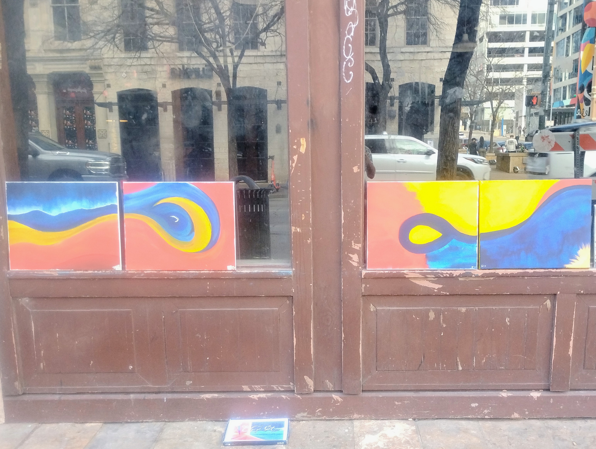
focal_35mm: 28
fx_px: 483
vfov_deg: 49.9
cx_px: 298
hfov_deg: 63.4
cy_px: 224
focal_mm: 4.26
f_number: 1.8
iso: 522
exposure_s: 1/60
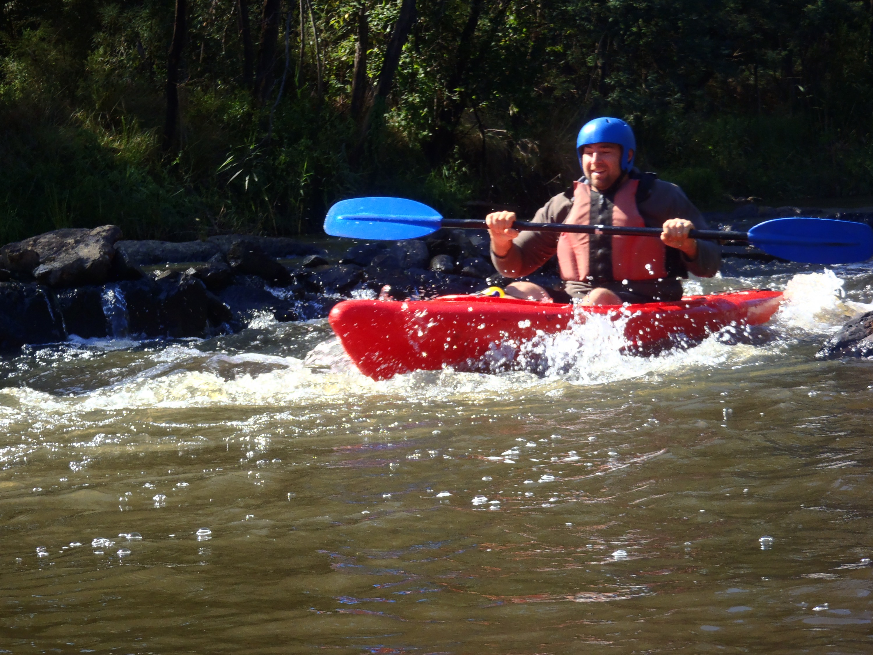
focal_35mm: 96
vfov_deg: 15.4
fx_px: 2421
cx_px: 436
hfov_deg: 20.4
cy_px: 328
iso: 100
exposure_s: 1/200
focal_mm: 17.22
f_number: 4.8
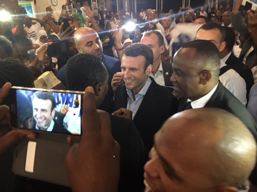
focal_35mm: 31
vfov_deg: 45.4
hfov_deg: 58.3
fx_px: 230
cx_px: 124
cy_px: 92
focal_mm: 4.15
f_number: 2.2
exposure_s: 1/17
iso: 250
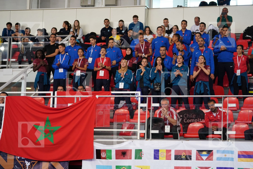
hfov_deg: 17.2
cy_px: 84
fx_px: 836
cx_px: 126
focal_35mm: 119
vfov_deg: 11.5
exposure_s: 1/1000
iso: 2500
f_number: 2.8
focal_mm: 119
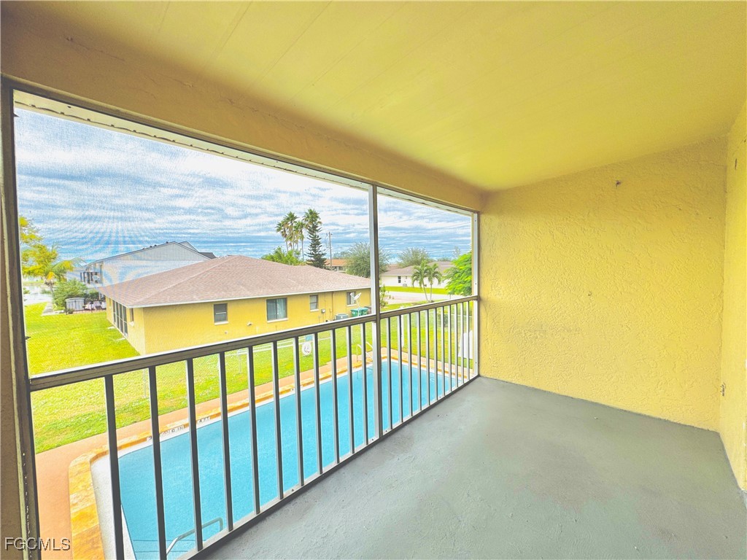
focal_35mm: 14
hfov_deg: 102.1
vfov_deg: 85.7
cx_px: 374
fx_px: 302
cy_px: 280
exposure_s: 1/804
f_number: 2.2
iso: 40
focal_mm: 2.22
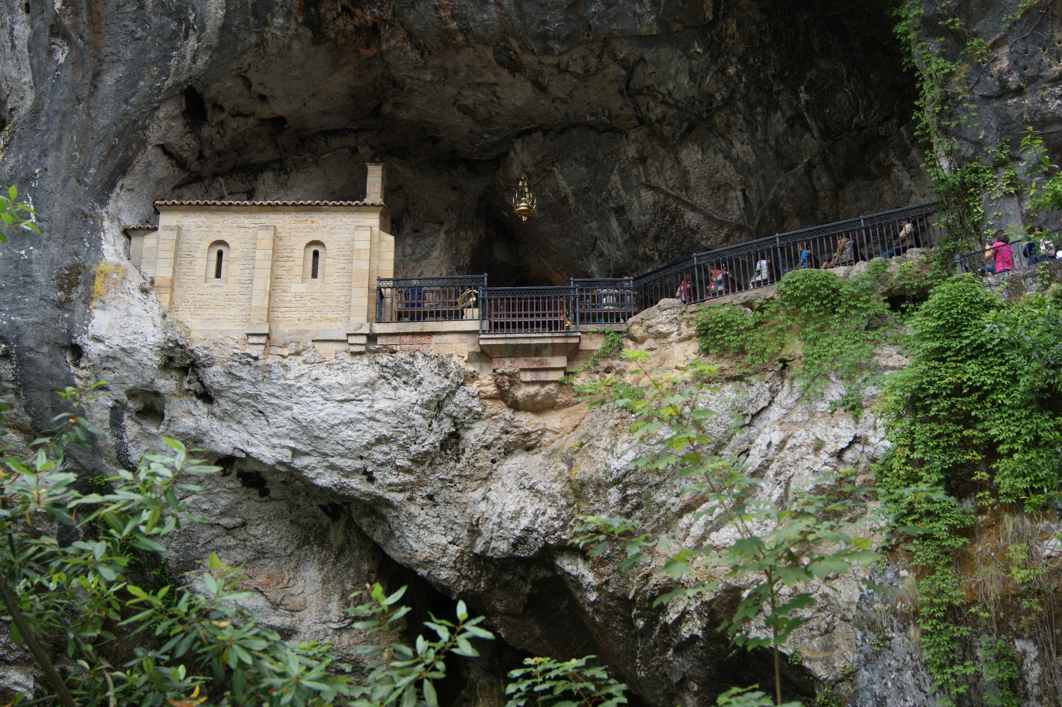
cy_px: 354
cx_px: 531
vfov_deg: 31.9
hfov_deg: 46.4
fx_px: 1238
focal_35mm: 42
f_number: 4.5
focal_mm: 28
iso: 250
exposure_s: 1/80
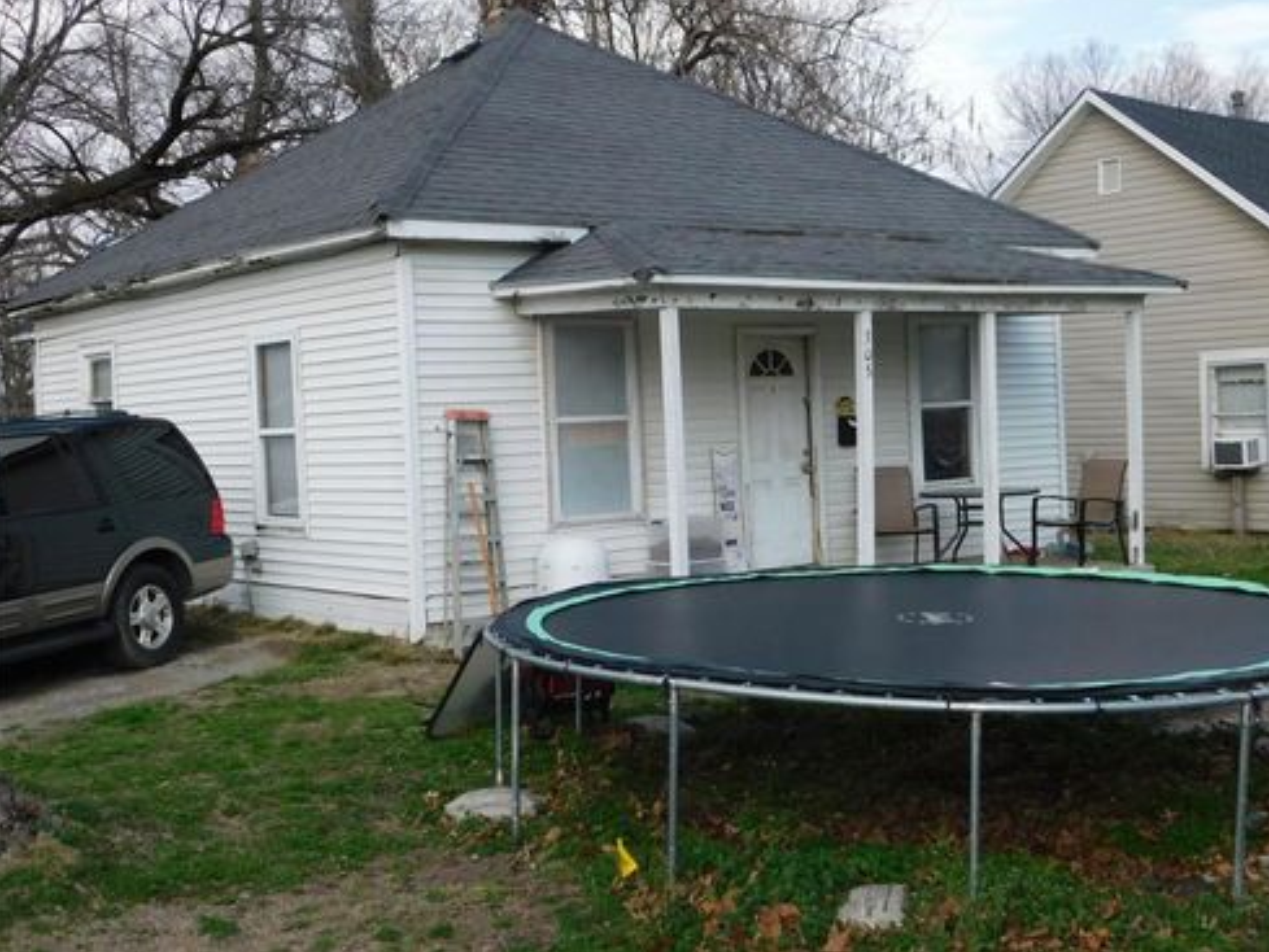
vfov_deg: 31.5
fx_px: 1687
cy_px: 468
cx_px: 638
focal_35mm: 46
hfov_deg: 41.2
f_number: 3.7
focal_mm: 8
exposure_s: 1/800
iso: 125
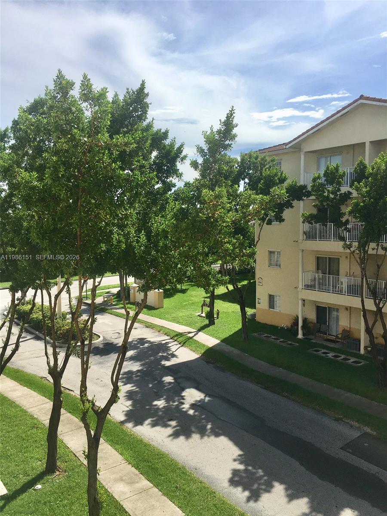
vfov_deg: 61.7
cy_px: 258
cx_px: 194
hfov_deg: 48.2
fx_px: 432
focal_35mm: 29
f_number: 2.2
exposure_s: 1/2564
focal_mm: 4.15
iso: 25
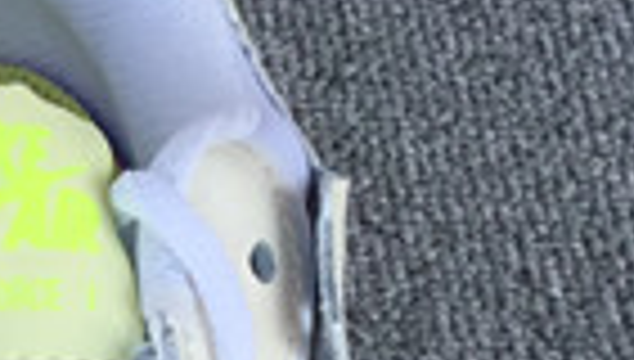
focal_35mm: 215
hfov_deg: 9.5
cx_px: -495
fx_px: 3622
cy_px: 821
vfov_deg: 5.5
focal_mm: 3.3
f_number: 2.4
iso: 25
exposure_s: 1/364
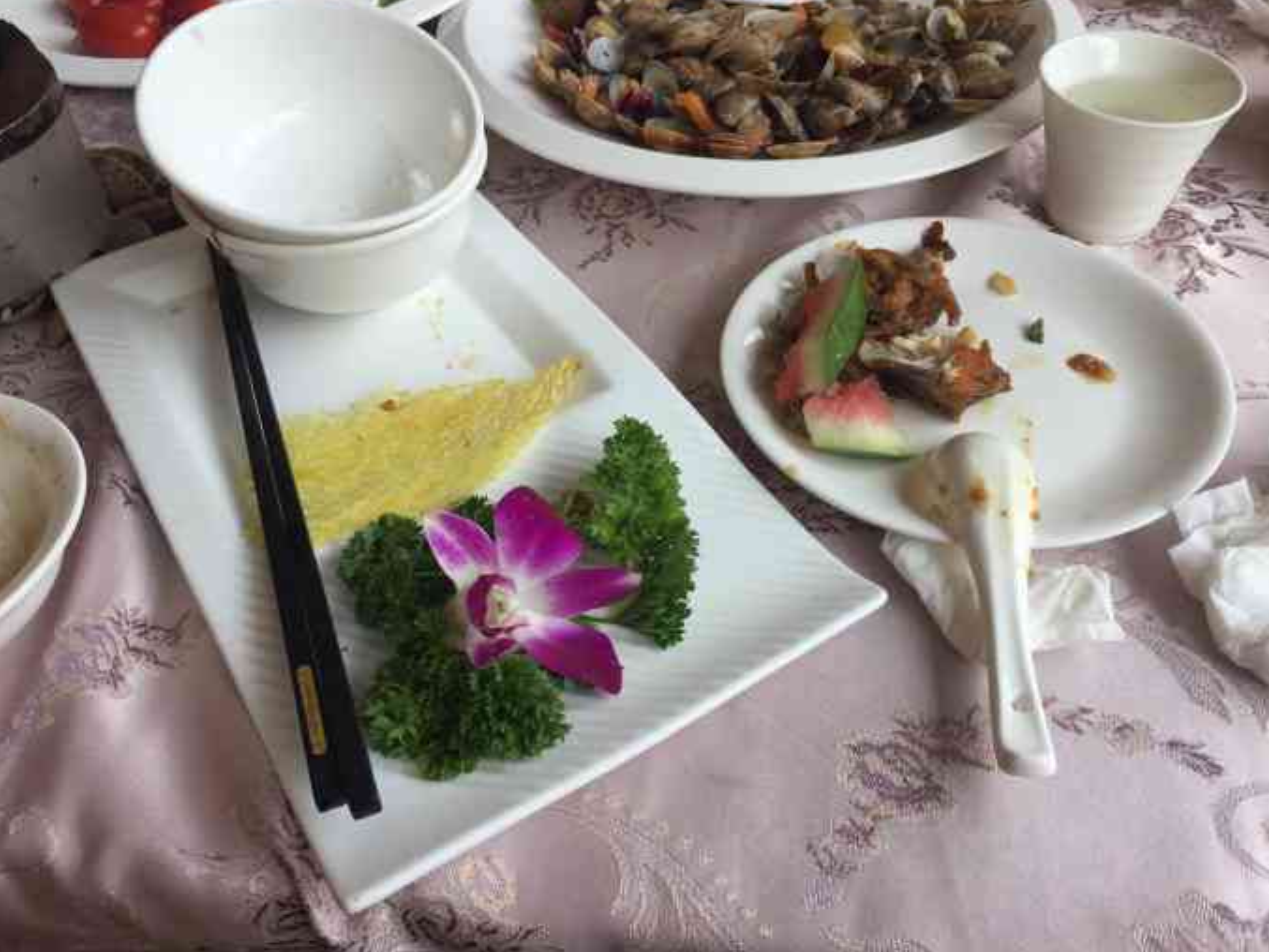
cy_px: 471
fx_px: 1100
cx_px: 650
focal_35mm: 30
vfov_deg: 46.8
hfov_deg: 59.9
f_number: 2.2
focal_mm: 4.15
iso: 32
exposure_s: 1/271
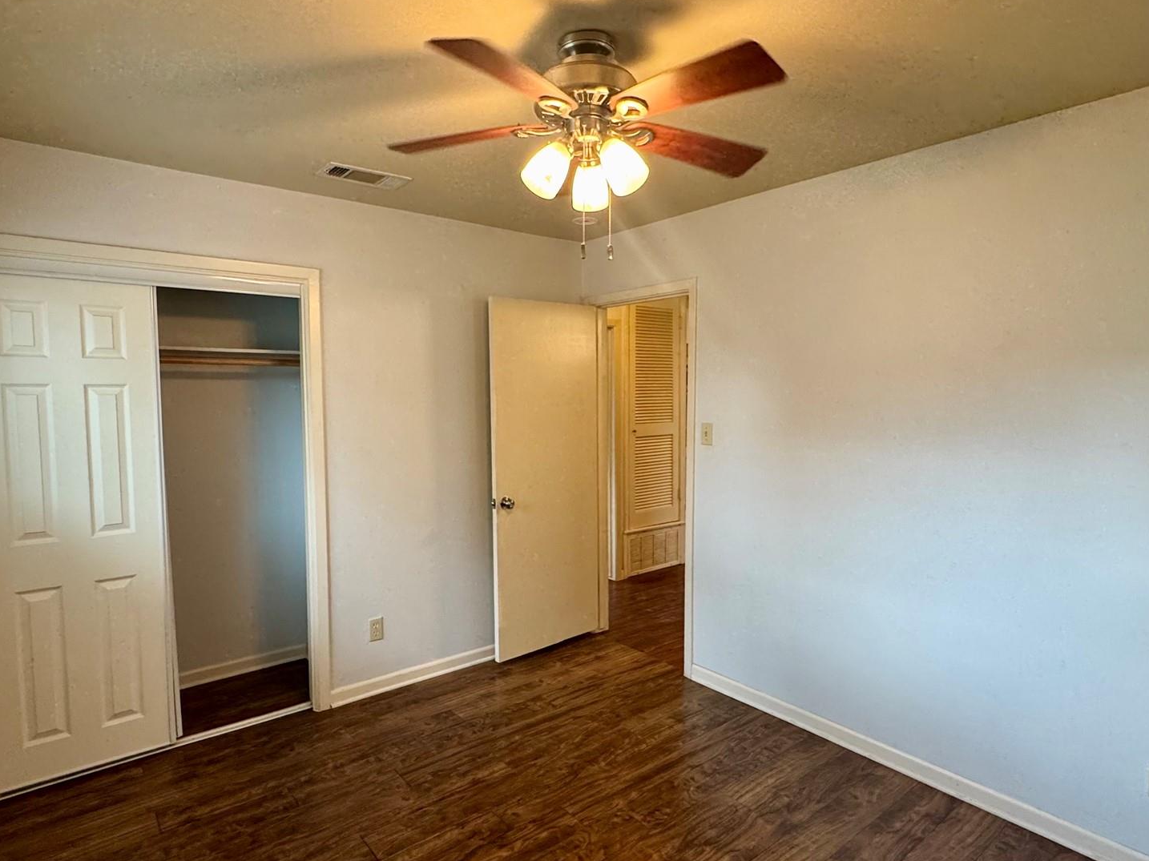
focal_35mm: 20
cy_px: 440
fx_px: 664
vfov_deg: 65.9
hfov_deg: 81.7
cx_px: 562
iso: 250
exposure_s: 1/60
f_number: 2.2
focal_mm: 2.22
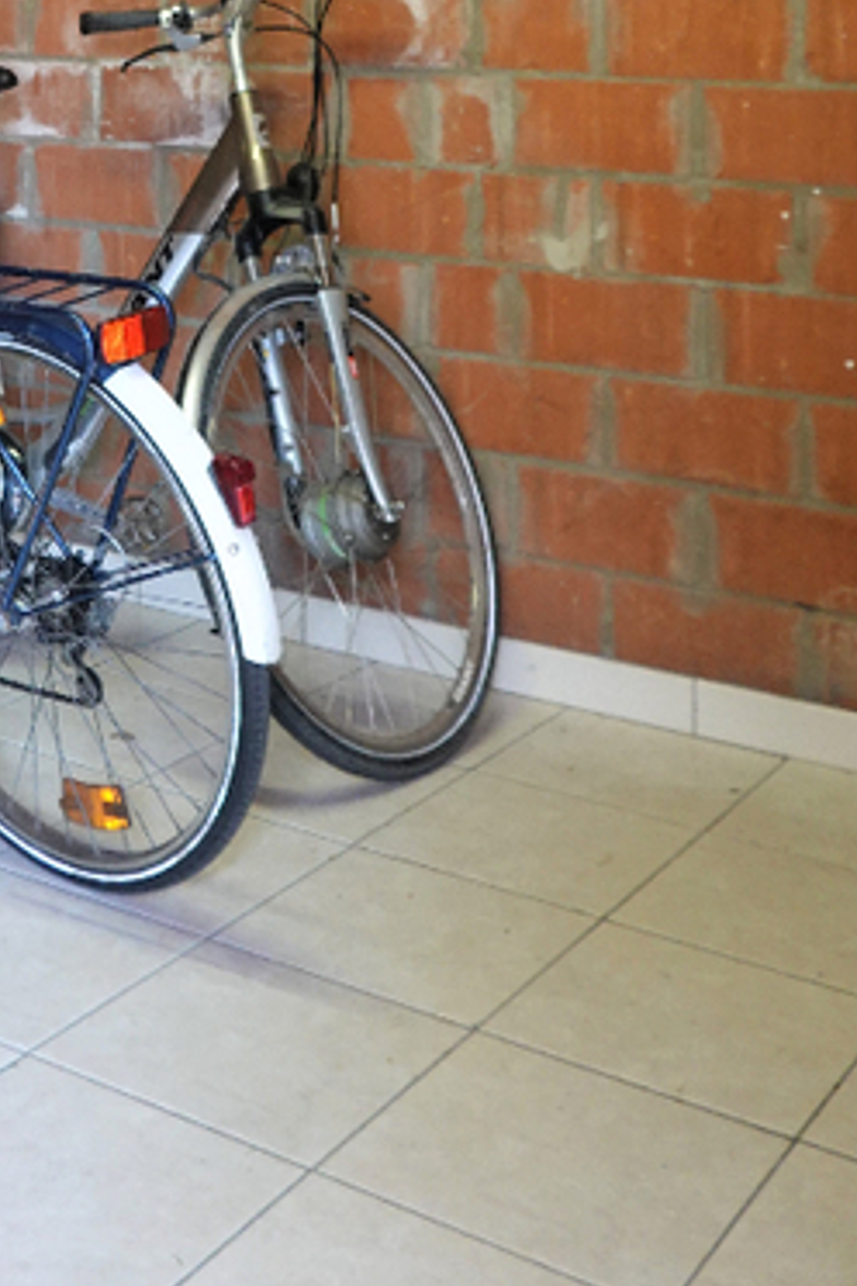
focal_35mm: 58
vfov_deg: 31.3
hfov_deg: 22.7
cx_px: 48
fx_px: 2071
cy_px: -66
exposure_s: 1/30
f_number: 2.8
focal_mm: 9
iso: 500
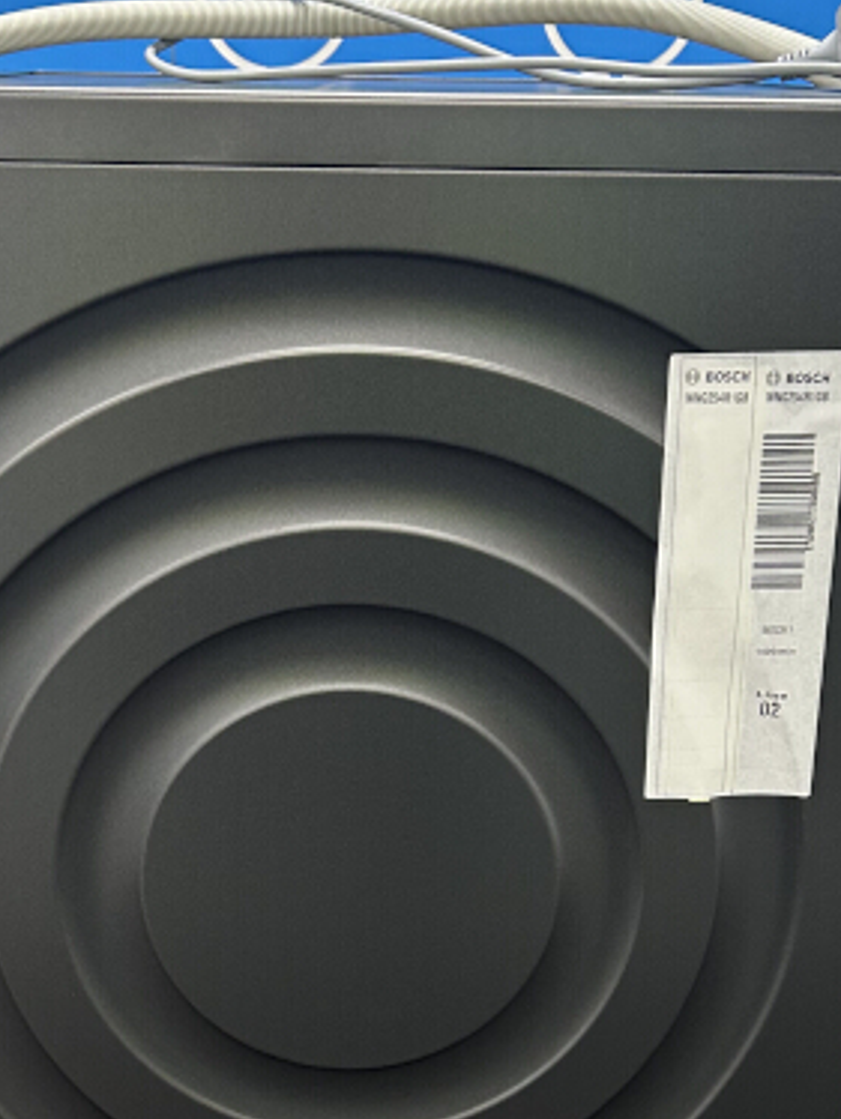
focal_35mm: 56
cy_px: 817
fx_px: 1812
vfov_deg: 33.7
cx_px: 349
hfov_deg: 26.1
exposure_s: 1/50
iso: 160
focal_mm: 5.7
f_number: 1.5
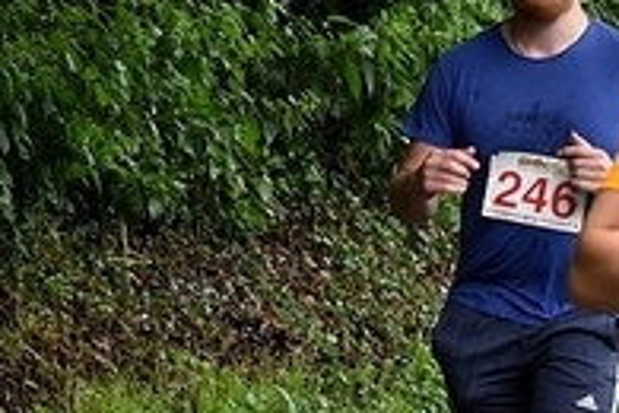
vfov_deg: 2.8
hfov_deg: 4.2
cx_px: 543
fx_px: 8348
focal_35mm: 486
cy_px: 375
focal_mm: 105
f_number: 5.6
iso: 1000
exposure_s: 1/500
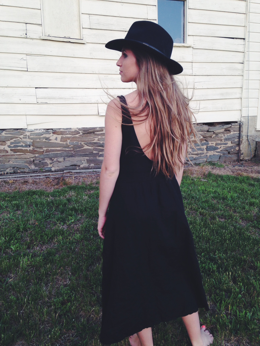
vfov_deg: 55.4
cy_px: 173
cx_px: 130
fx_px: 330
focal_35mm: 33
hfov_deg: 42.9
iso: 50
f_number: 2.4
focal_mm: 4.12
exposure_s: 1/133
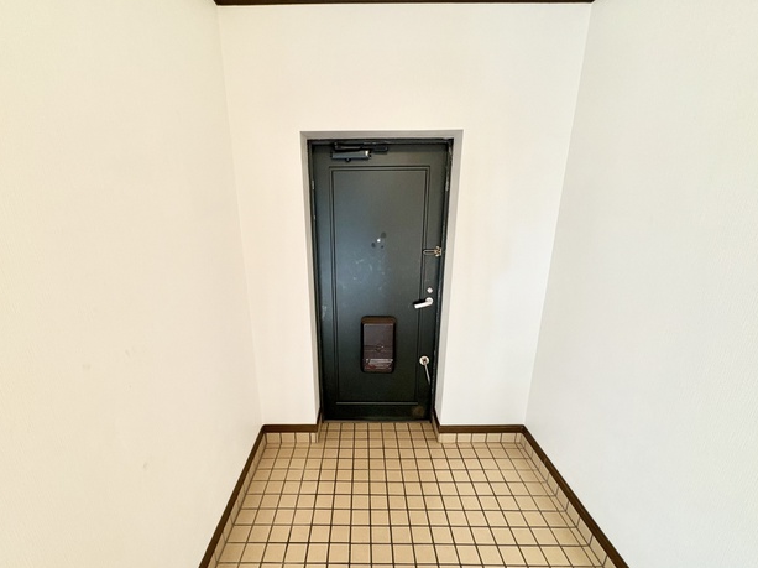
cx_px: 359
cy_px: 321
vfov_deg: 77.7
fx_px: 350
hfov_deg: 94.4
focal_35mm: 16
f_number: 2.2
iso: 400
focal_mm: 2.22
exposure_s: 1/60
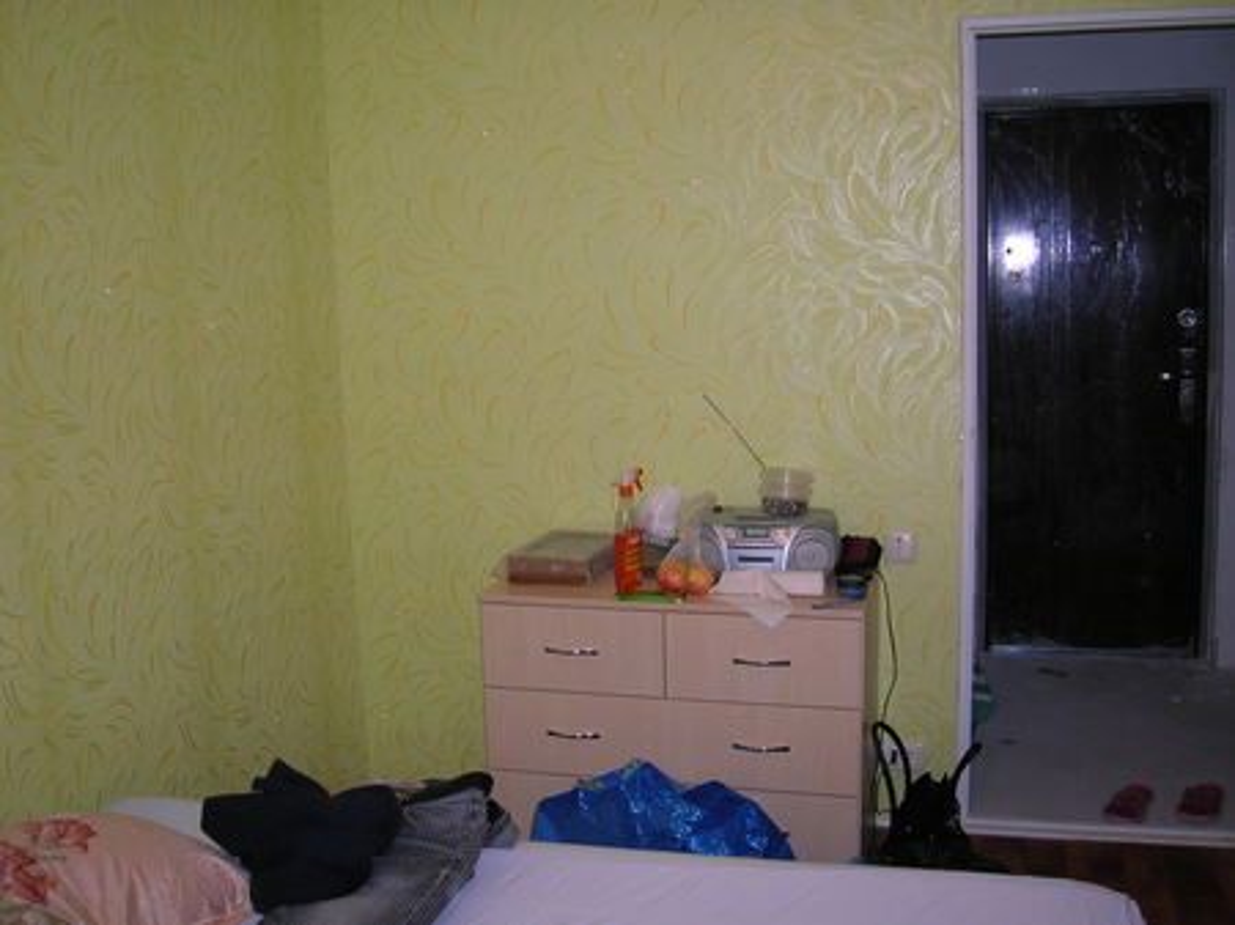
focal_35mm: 36
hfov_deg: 51.4
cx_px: 618
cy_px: 462
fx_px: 1284
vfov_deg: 39.6
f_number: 2.9
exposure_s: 1/60.1
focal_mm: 6
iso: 57
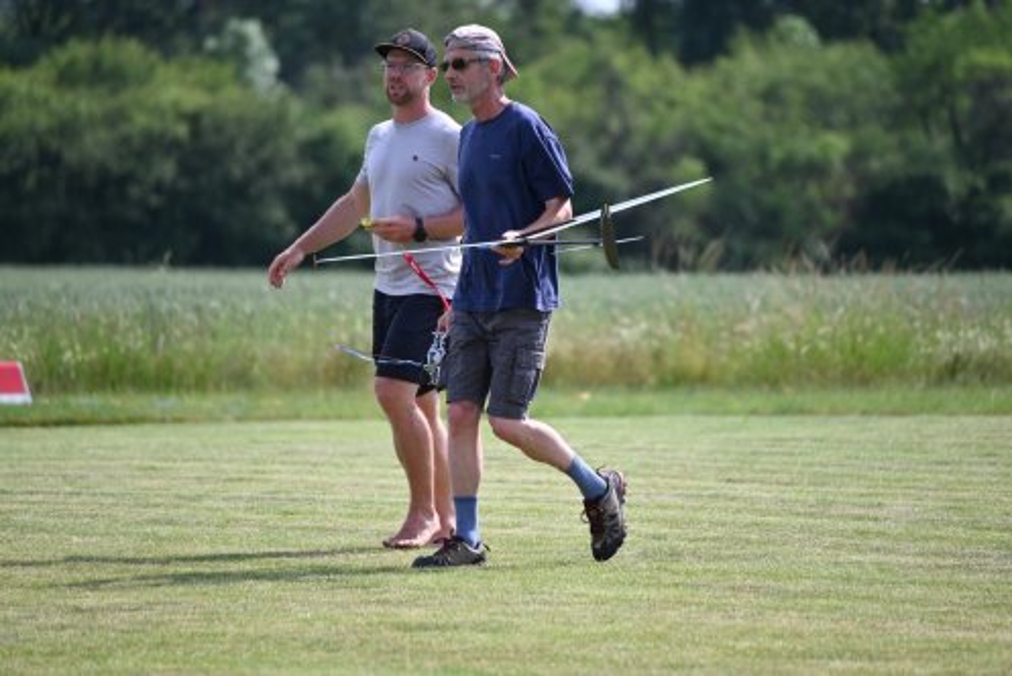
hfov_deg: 5.2
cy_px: 338
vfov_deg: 3.4
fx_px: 11251
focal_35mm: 400
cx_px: 506
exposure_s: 1/800
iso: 320
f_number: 6.3
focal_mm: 400
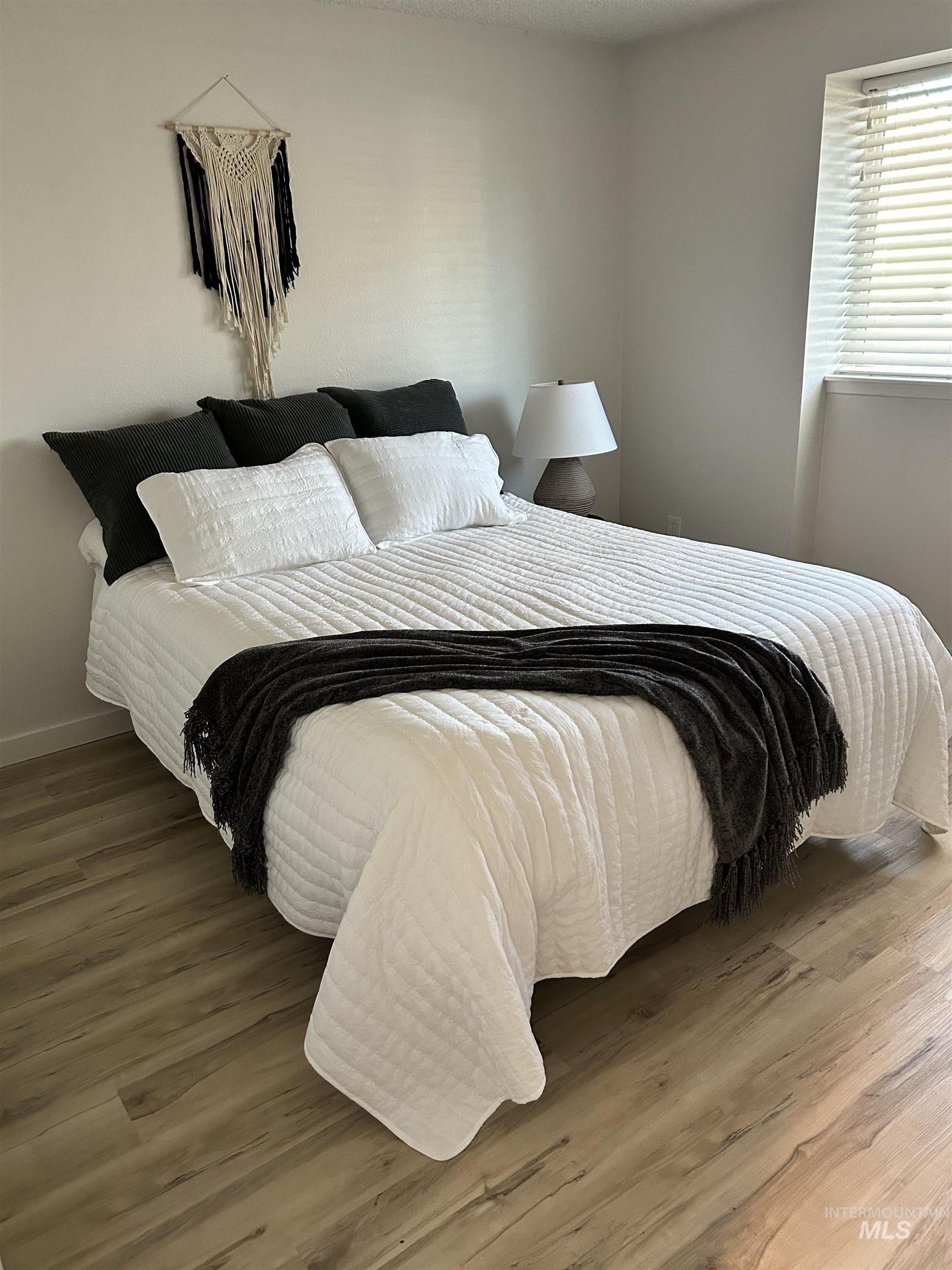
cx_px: 476
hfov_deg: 53.1
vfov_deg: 67.3
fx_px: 953
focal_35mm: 26
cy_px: 635
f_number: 1.5
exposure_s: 1/60
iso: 320
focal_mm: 5.7
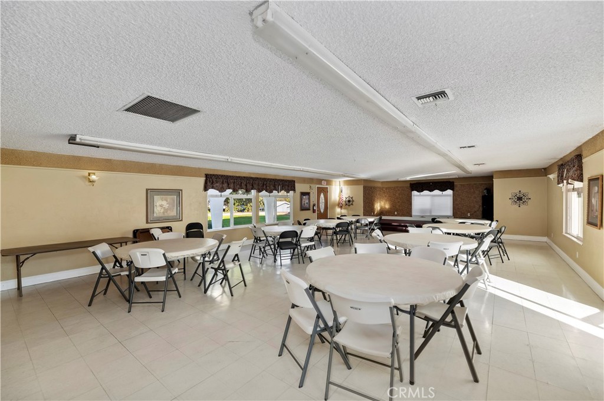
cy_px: 200
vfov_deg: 81.1
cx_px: 302
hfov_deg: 104.3
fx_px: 235
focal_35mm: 14
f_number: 5
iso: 800
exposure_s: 1/100
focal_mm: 14
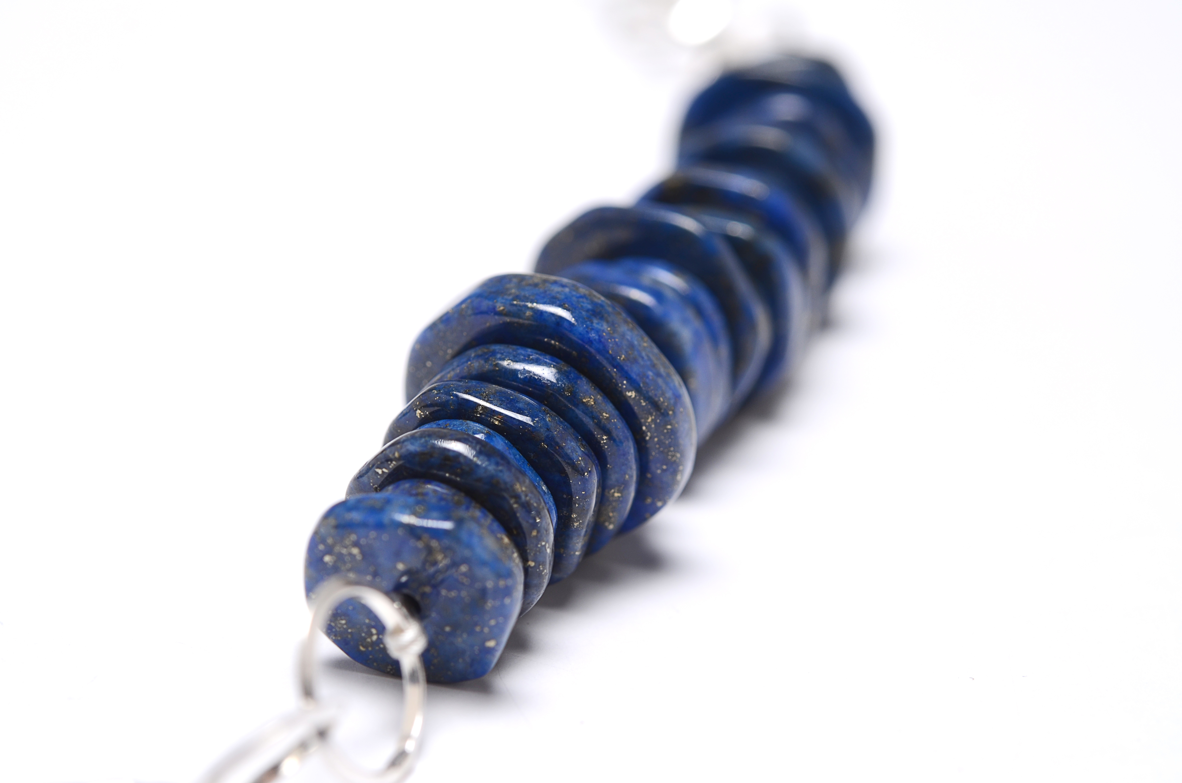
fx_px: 2949
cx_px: 591
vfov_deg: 15.1
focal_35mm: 90
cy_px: 392
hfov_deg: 22.7
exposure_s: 1/80
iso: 100
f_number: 9
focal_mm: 60
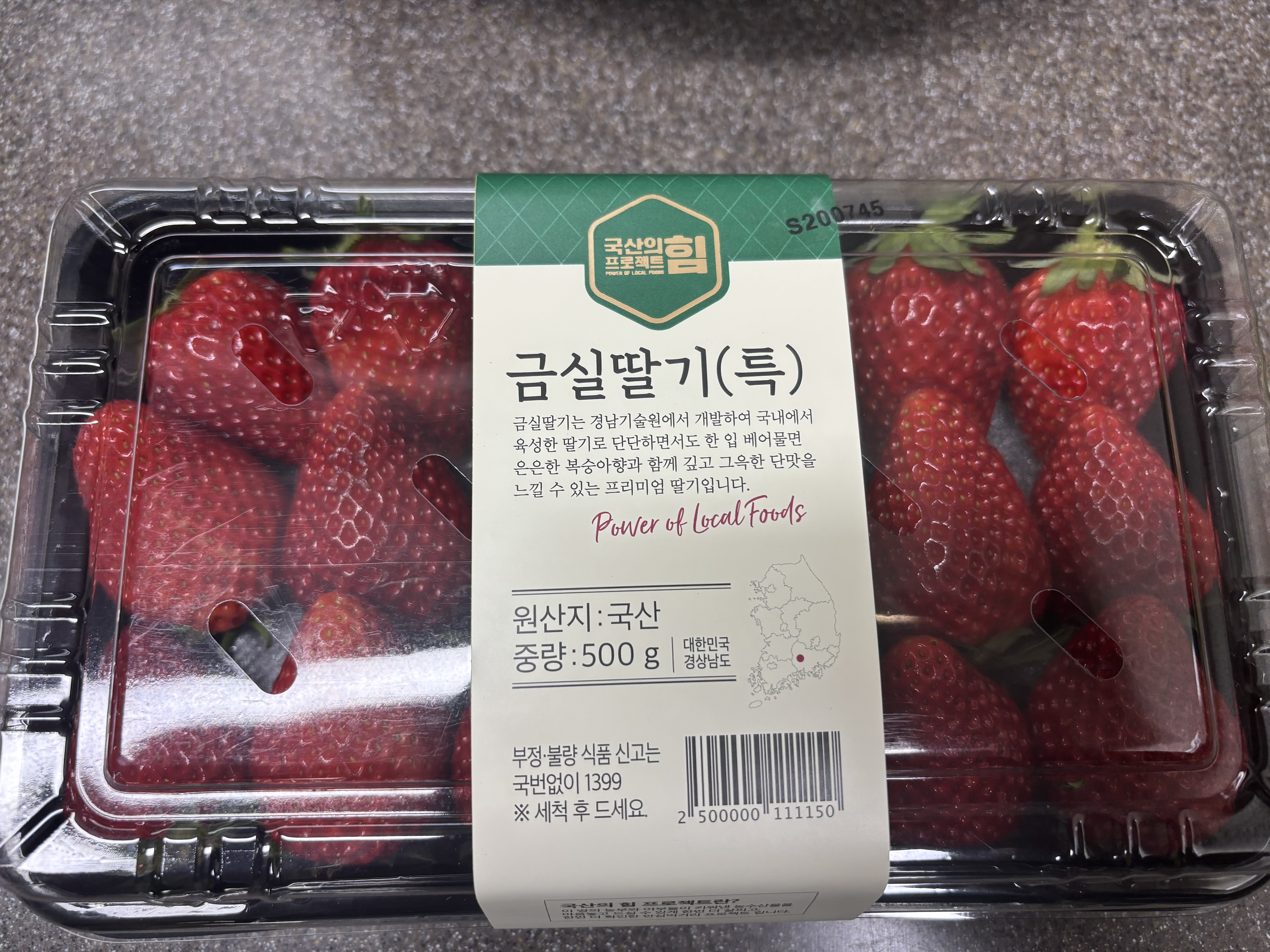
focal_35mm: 26
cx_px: 635
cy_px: 476
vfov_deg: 53.1
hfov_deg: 67.3
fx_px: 954
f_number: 1.6
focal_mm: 5.96
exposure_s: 1/60
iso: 80
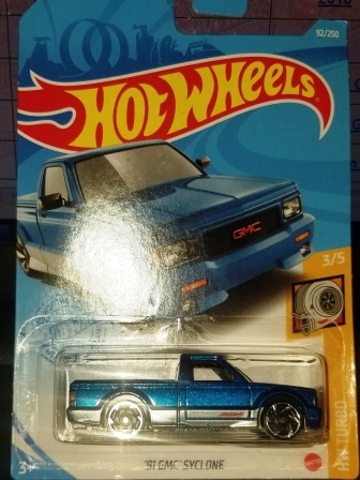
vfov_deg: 67.3
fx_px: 361
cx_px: 180
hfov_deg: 53.1
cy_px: 240
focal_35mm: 26
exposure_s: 1/552
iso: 50
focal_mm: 4.3
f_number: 1.7
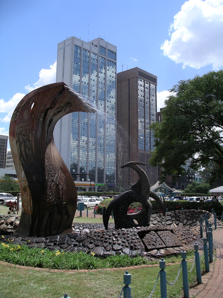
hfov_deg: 38.7
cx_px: 112
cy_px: 149
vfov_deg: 50.1
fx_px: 318
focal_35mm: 37
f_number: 3
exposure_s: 1/1000
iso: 64
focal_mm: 7.8
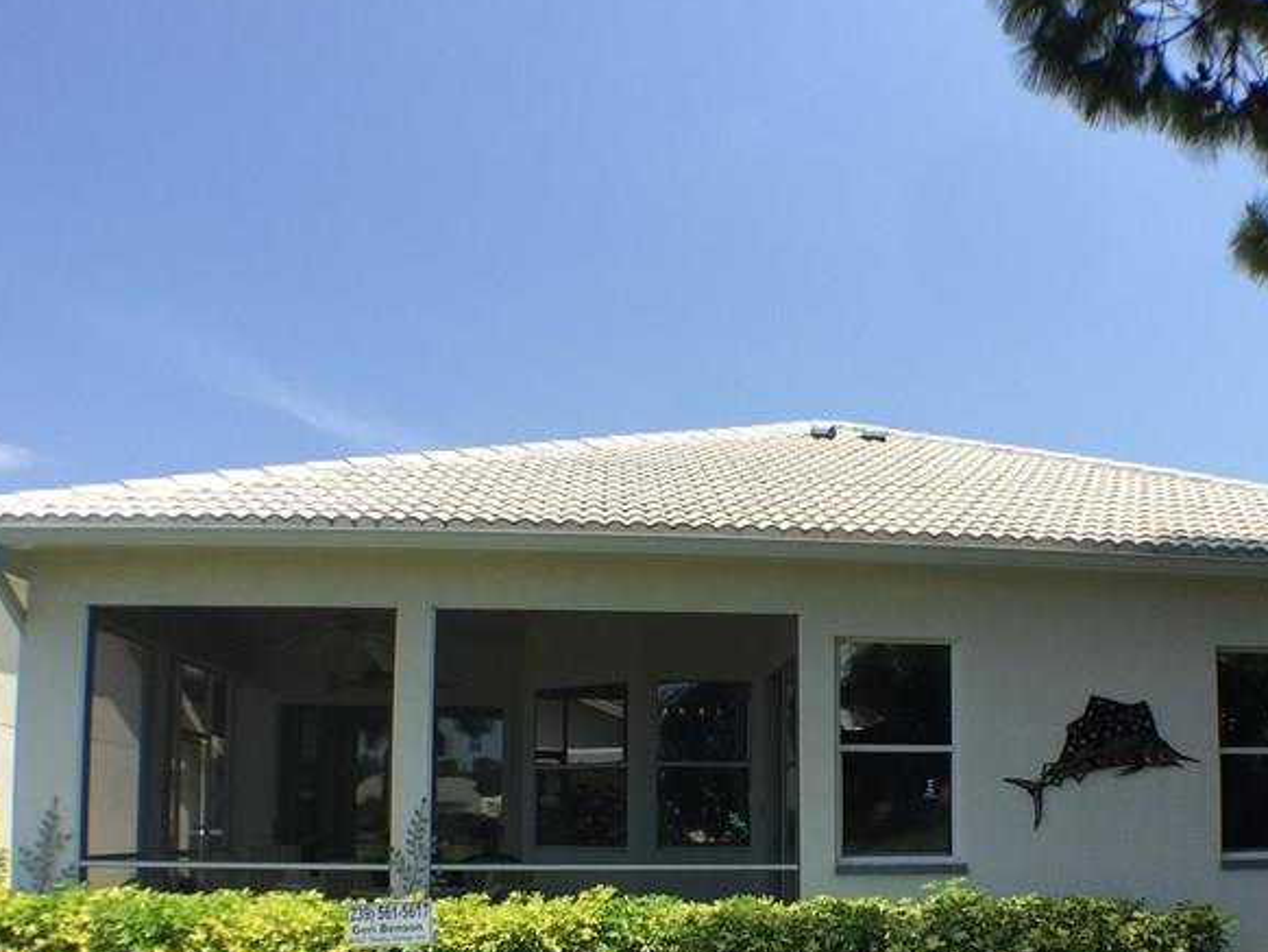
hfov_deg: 37.2
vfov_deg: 28.1
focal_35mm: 51
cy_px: 741
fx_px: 1869
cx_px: 821
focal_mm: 4.15
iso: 32
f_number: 2.2
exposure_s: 1/1464
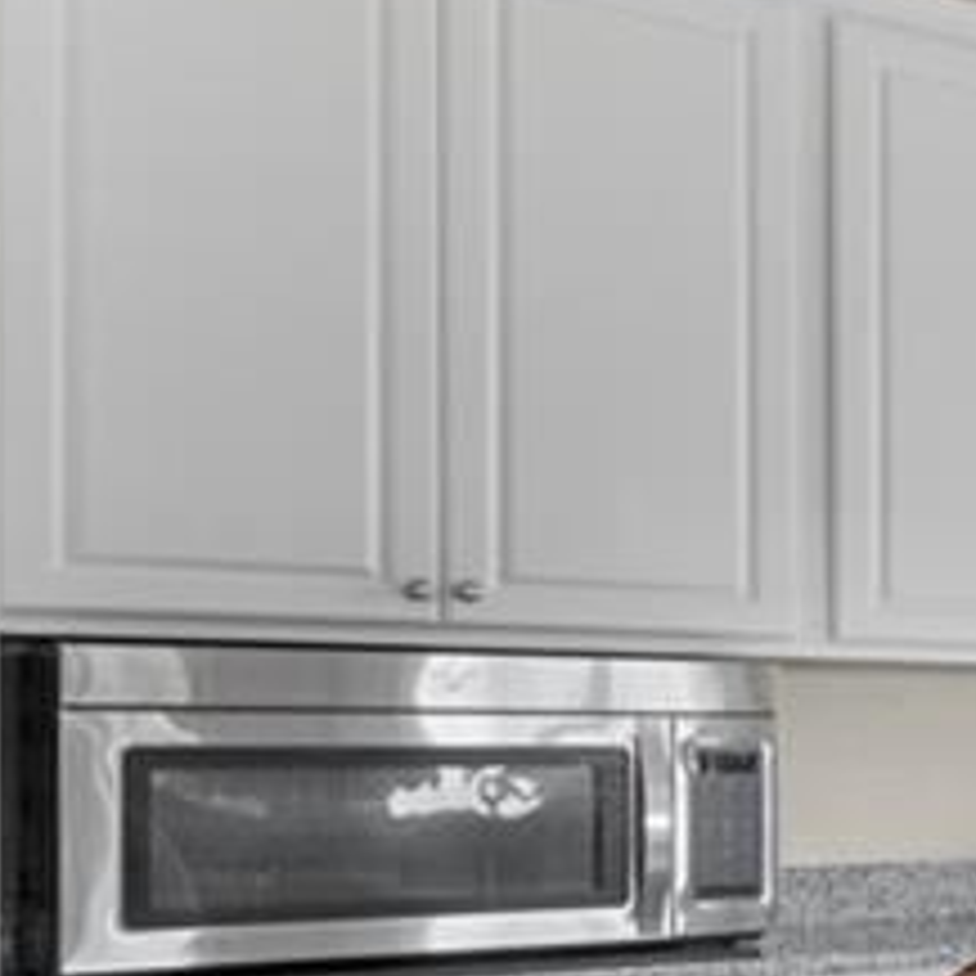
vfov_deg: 28.2
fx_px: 1914
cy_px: 744
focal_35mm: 60
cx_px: 2235
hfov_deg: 16.1
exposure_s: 1/5
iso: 200
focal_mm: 10
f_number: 8
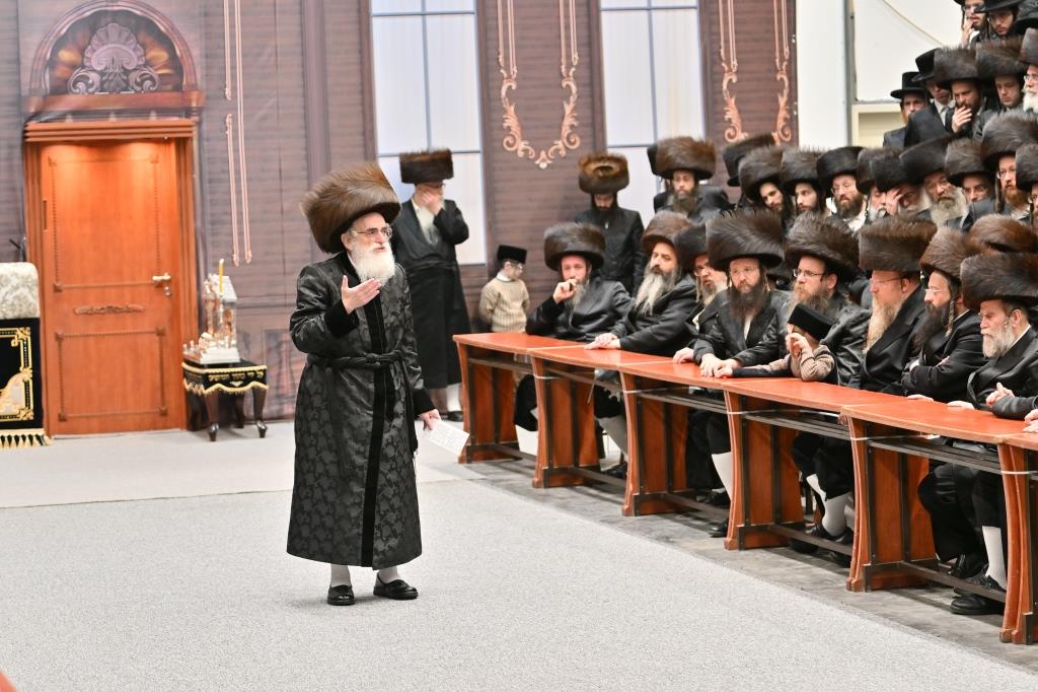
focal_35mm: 105
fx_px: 3026
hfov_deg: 19.5
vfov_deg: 13.0
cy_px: 346
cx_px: 519
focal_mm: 70
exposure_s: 1/160
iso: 250
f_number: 2.8
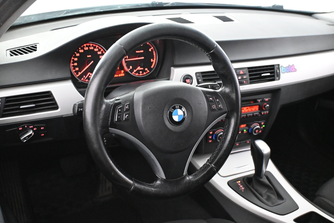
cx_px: 167
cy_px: 112
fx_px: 362
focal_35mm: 39
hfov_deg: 49.6
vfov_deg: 34.2
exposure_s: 1/40
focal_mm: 26
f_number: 4.5
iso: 8000
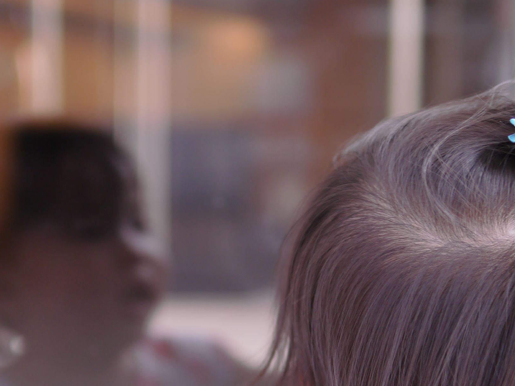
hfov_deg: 19.6
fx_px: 1488
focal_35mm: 100
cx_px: 181
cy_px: 334
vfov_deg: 14.7
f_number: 1.4
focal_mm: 25
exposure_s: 1/400
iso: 160
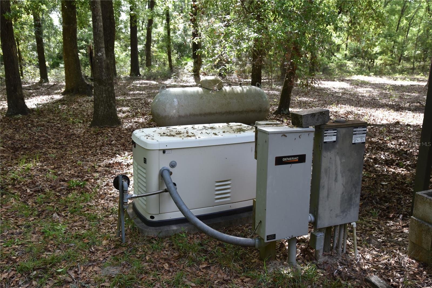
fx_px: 408
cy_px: 144
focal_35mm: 34
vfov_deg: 38.9
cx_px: 216
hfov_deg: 55.8
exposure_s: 1/250
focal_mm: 34
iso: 1250
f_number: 8
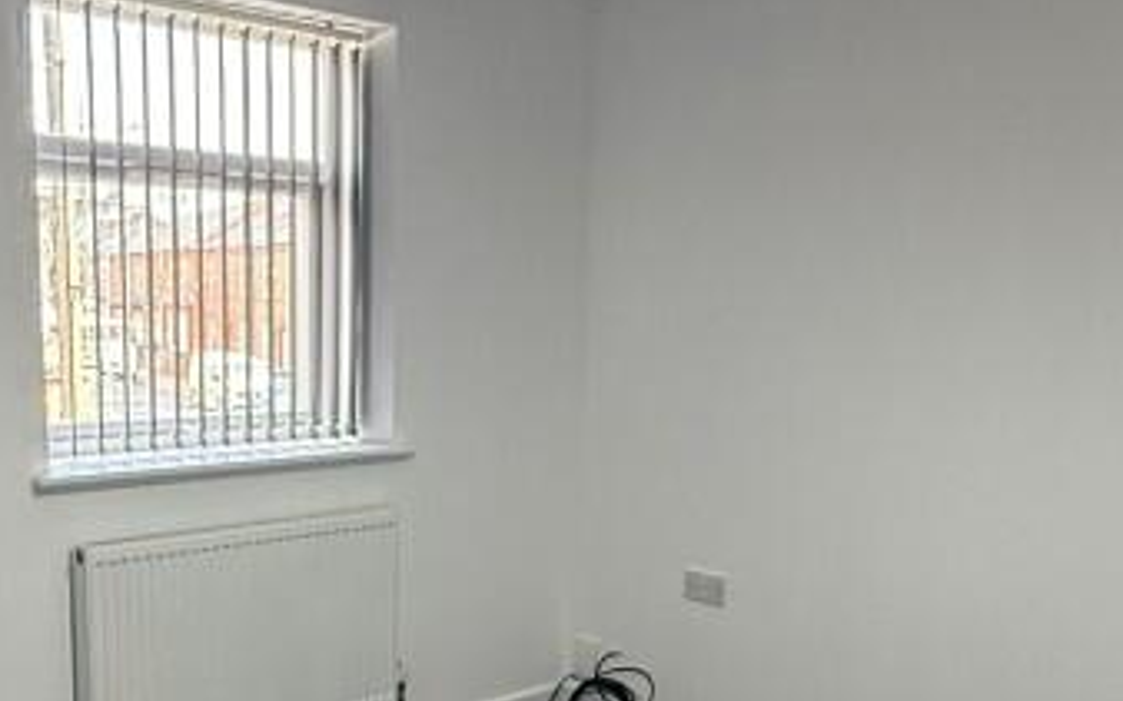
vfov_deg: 27.9
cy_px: 571
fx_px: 1377
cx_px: 442
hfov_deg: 44.1
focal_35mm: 45
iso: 200
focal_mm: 2.22
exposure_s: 1/99
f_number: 2.2
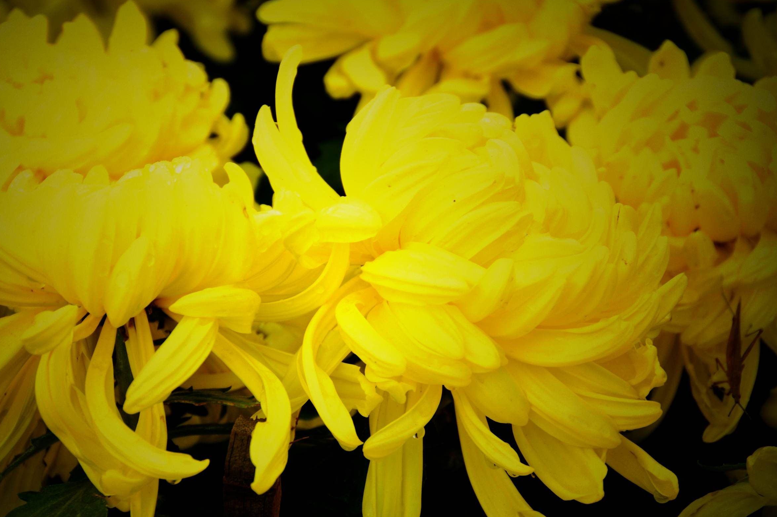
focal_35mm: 134
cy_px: 283
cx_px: 333
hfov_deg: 15.3
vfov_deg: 10.2
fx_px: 2889
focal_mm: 70
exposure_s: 1/200
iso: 100
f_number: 7.1
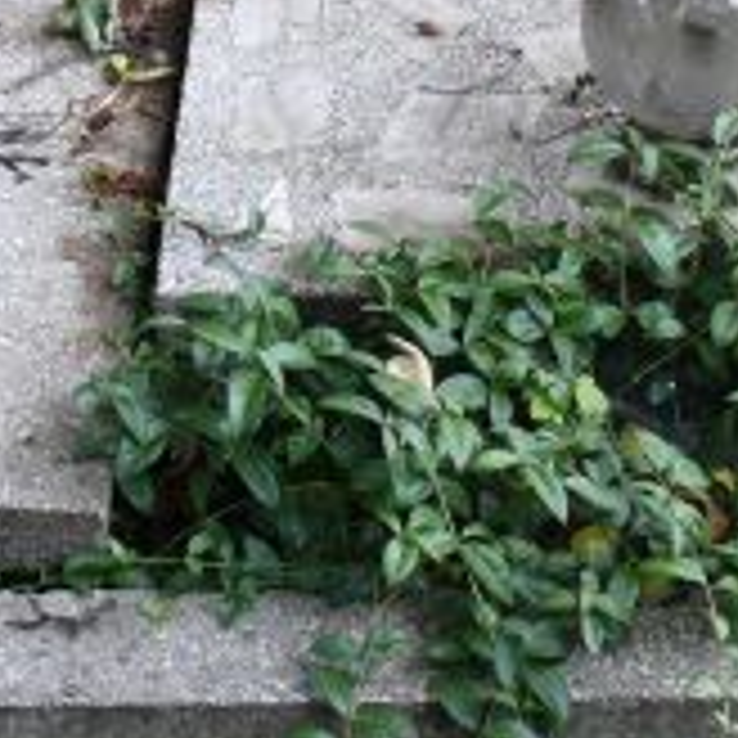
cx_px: 711
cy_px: -50
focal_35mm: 121
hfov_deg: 14.2
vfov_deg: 14.1
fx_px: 2919
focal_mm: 7.4
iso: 100
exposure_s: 1/50
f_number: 2.8
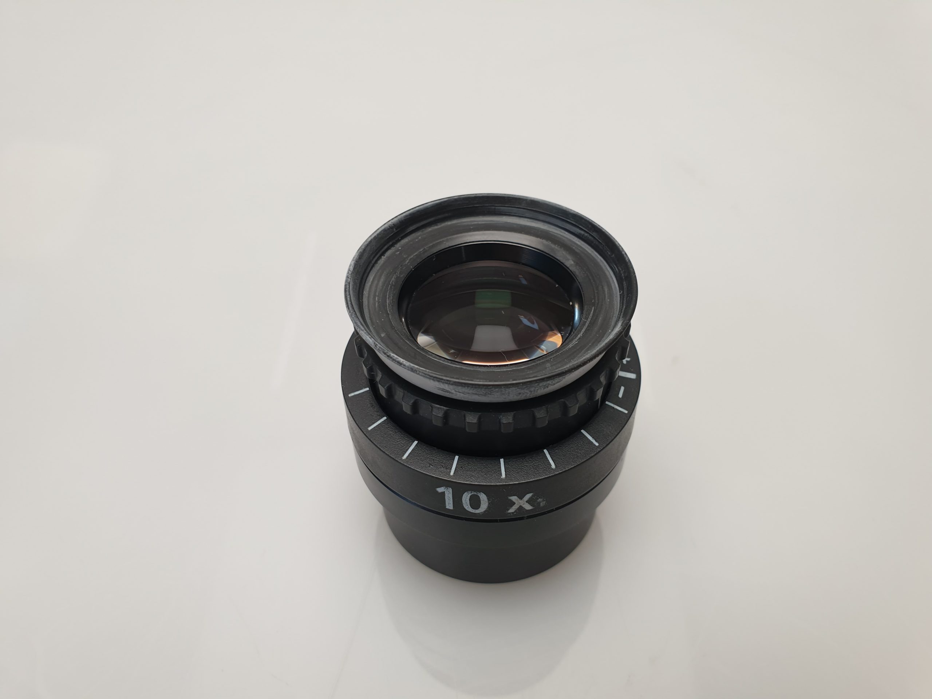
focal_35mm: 26
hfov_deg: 67.3
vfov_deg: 53.1
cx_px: 466
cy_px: 350
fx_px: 700
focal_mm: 4.3
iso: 64
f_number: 2.4
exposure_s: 1/50
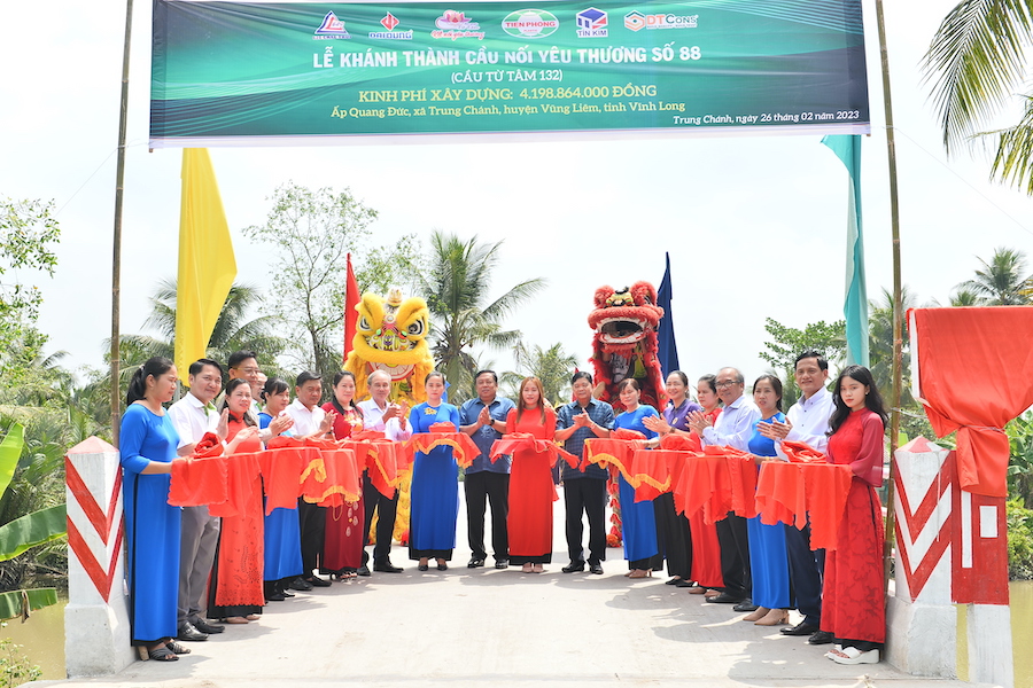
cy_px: 344
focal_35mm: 34
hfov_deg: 55.8
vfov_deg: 38.9
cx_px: 516
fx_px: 976
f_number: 5.6
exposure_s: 1/250
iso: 100
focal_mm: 34
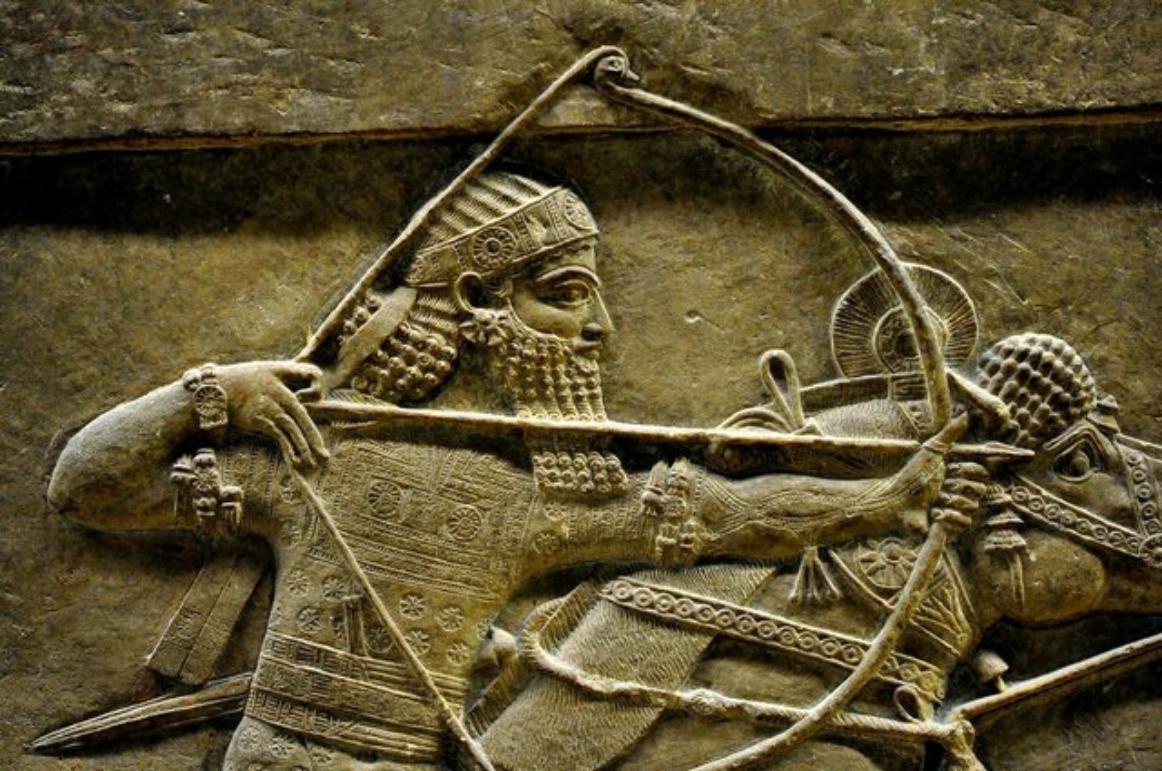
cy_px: 386
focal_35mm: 90
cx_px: 581
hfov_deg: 22.6
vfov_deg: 15.1
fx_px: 2901
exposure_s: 1/50
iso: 2500
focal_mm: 60
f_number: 2.8
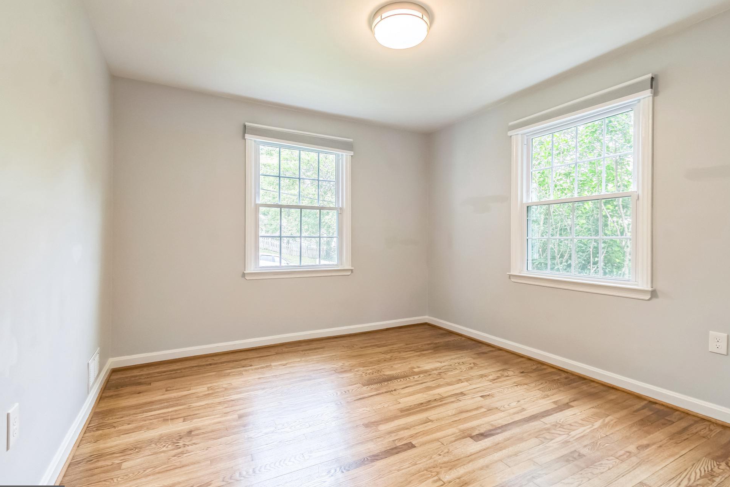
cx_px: 370
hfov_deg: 96.7
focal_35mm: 16
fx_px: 324
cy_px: 254
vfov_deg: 73.7
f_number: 8
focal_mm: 10
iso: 200
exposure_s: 1/15
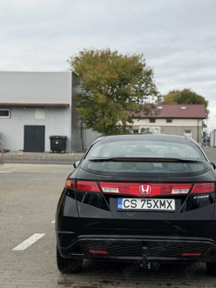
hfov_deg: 25.2
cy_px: 136
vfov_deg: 33.2
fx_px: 483
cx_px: 120
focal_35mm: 58
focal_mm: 6.76
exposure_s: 1/2494
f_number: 1.78
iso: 64
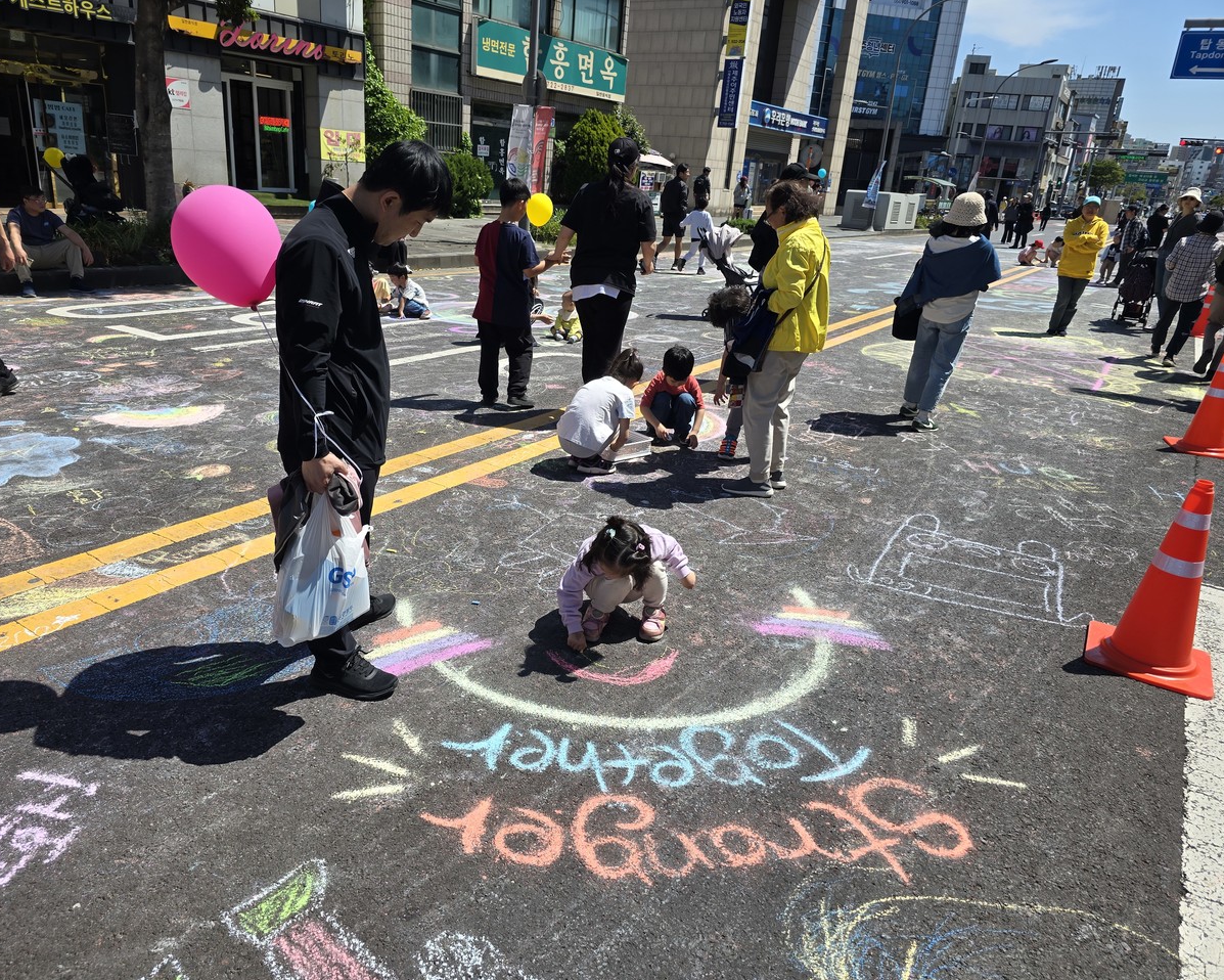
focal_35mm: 24
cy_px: 490
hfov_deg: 70.2
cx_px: 573
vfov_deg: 58.8
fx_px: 870
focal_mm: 6.3
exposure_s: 1/852
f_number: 1.7
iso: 12
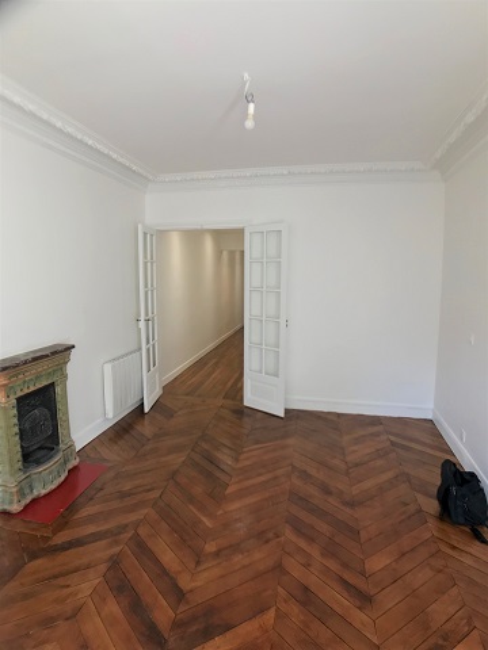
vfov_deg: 63.4
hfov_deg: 49.7
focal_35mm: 28
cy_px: 325
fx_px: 526
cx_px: 244
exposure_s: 1/50
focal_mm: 3.99
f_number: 1.8
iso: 32
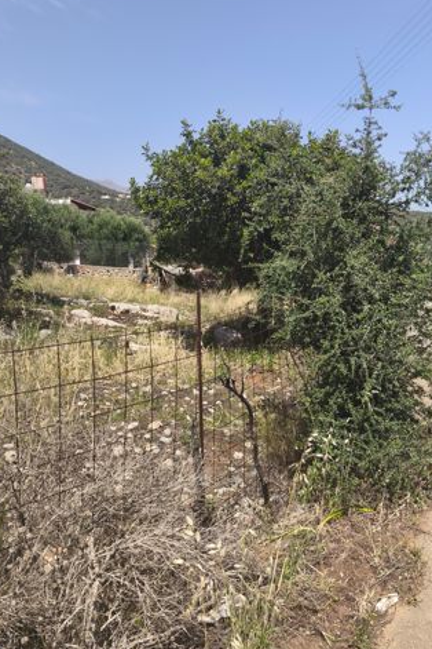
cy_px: 346
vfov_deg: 67.3
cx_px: 211
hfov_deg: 47.9
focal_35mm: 27
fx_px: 486
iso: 80
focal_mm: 5.35
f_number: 1.7
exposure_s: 1/2035
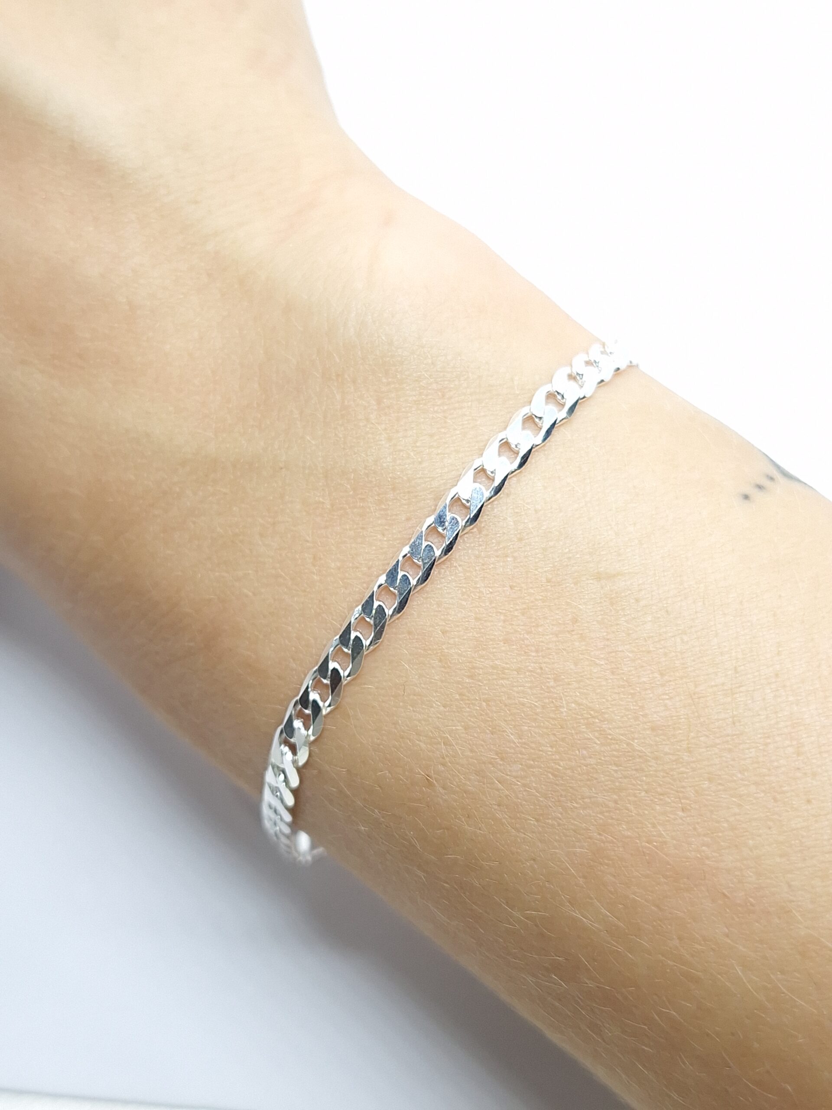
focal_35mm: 23
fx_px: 737
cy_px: 555
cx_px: 416
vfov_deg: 73.9
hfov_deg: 58.9
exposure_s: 1/50
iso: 50
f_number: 1.8
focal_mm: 5.54
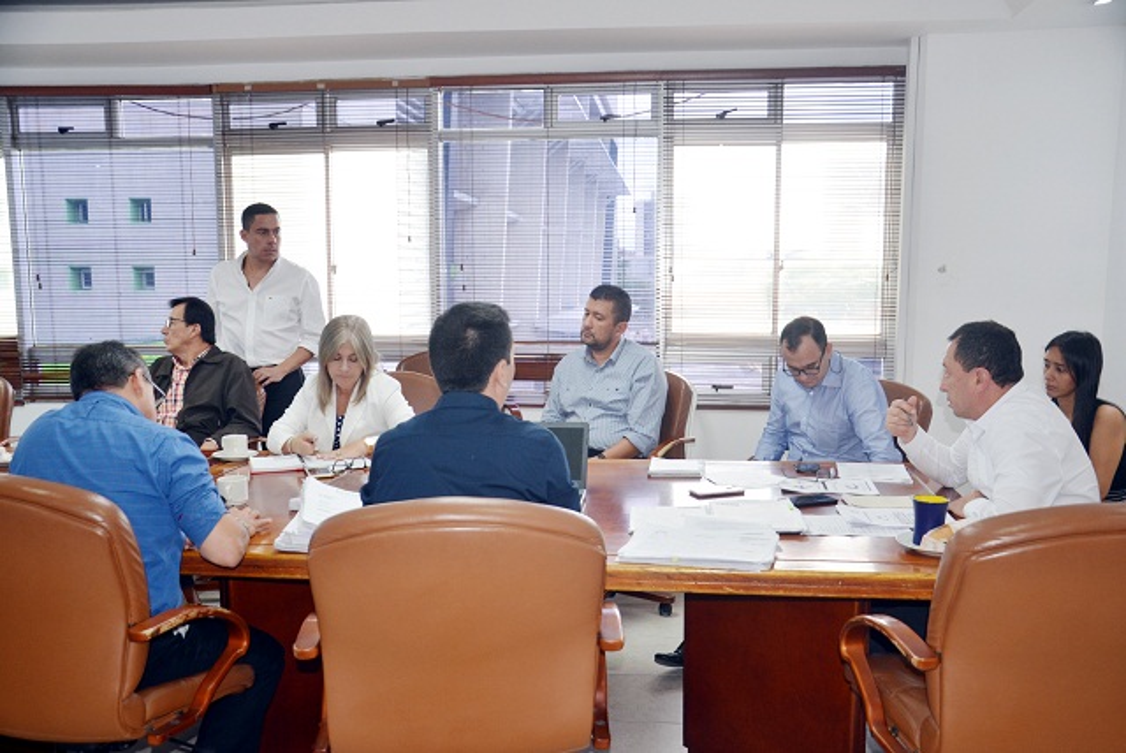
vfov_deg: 40.0
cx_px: 563
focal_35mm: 33
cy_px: 376
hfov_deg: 57.2
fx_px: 1033
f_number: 3.8
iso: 400
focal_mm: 22
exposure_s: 1/80
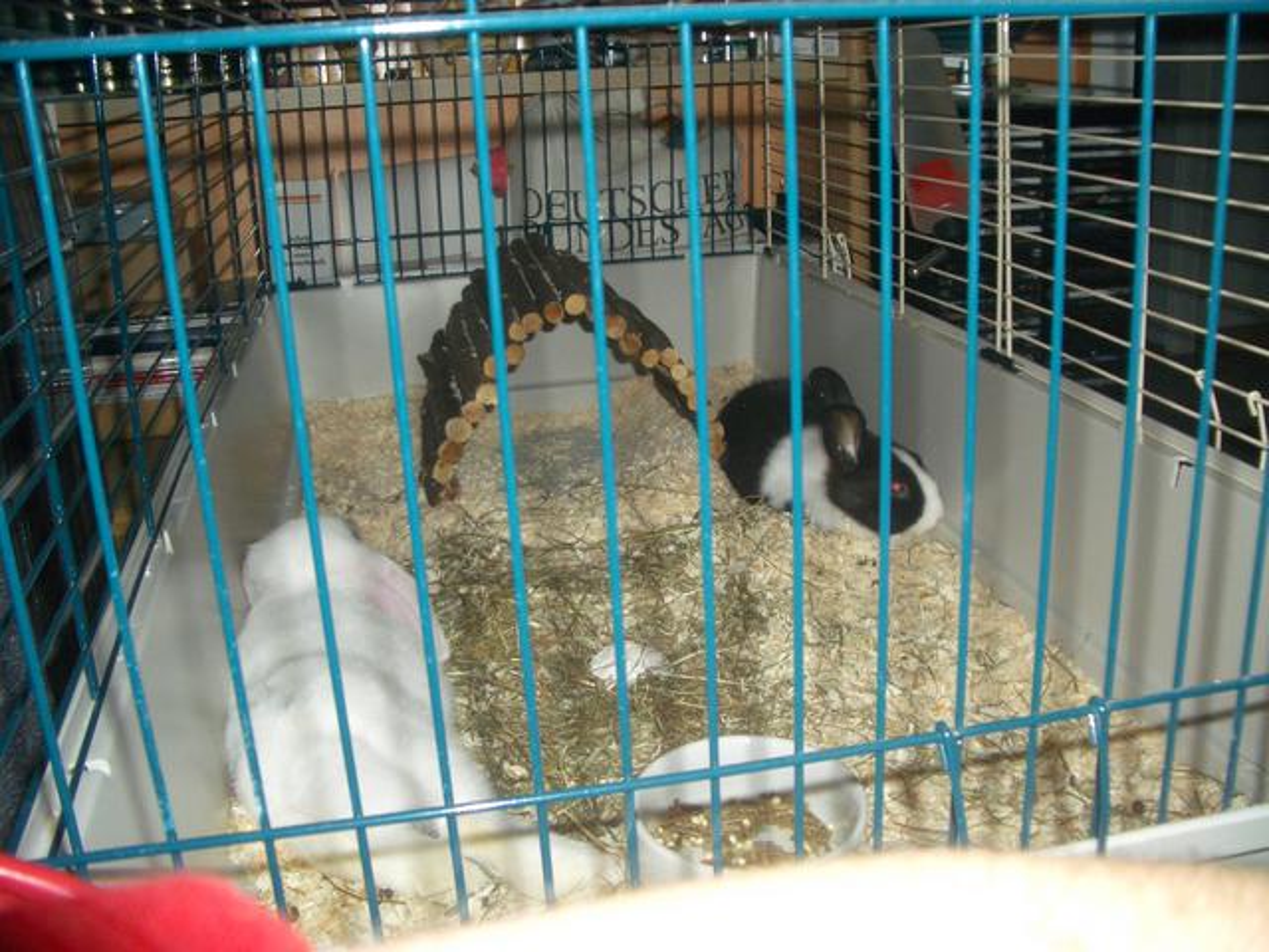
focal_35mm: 35
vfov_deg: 40.7
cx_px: 634
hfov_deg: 52.6
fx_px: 1283
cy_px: 476
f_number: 2.6
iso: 100
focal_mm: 5.8
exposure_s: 1/60
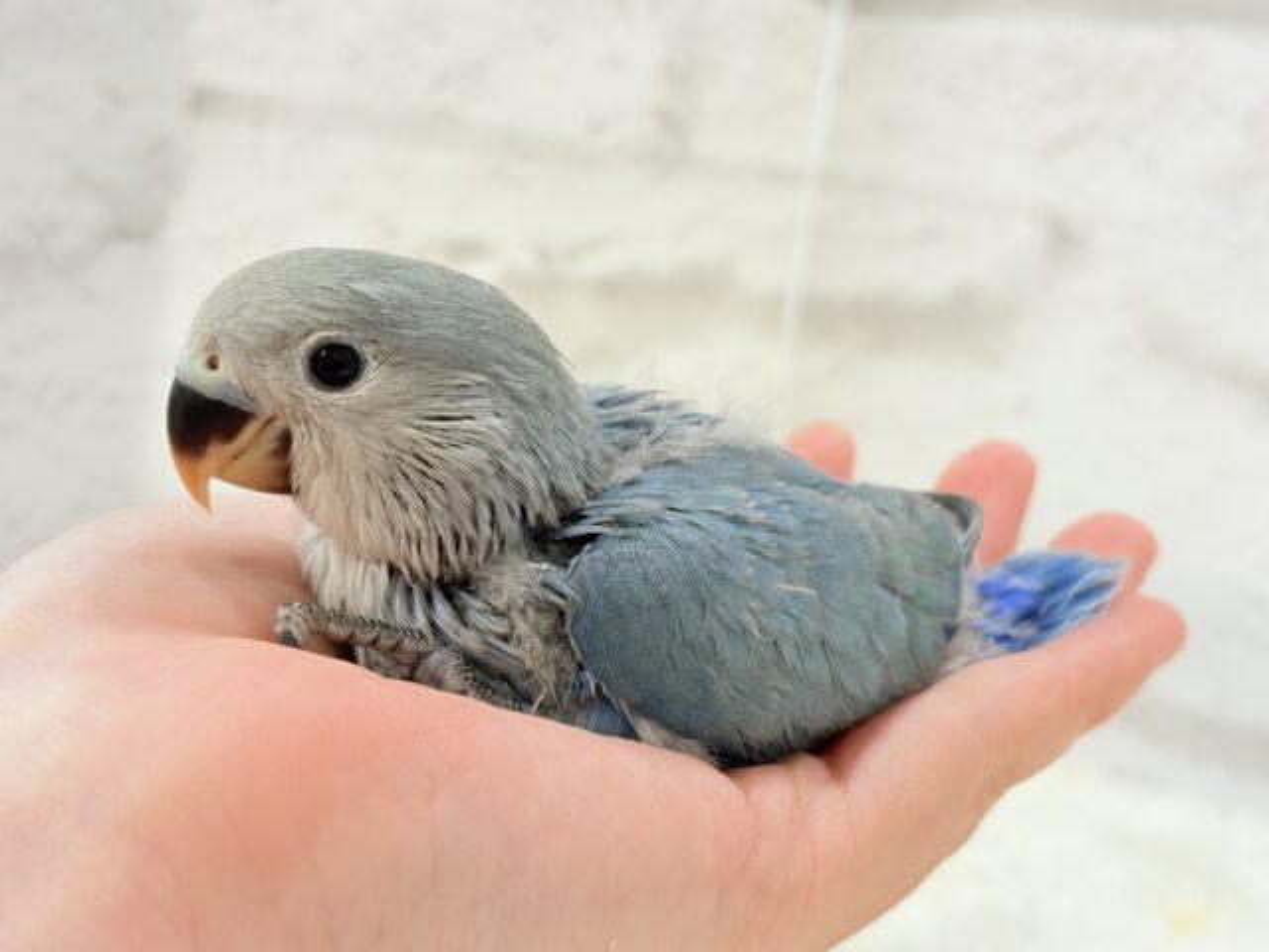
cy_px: 476
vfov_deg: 28.0
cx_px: 634
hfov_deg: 36.8
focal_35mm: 52
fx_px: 1906
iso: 64
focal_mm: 5.96
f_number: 1.6
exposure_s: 1/50
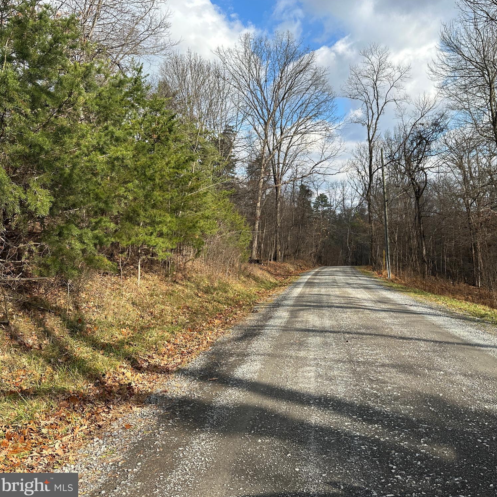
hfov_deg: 54.4
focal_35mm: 29
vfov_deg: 55.6
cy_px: 245
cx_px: 335
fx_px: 471
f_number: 1.78
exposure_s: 1/2299
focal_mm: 6.86
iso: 80
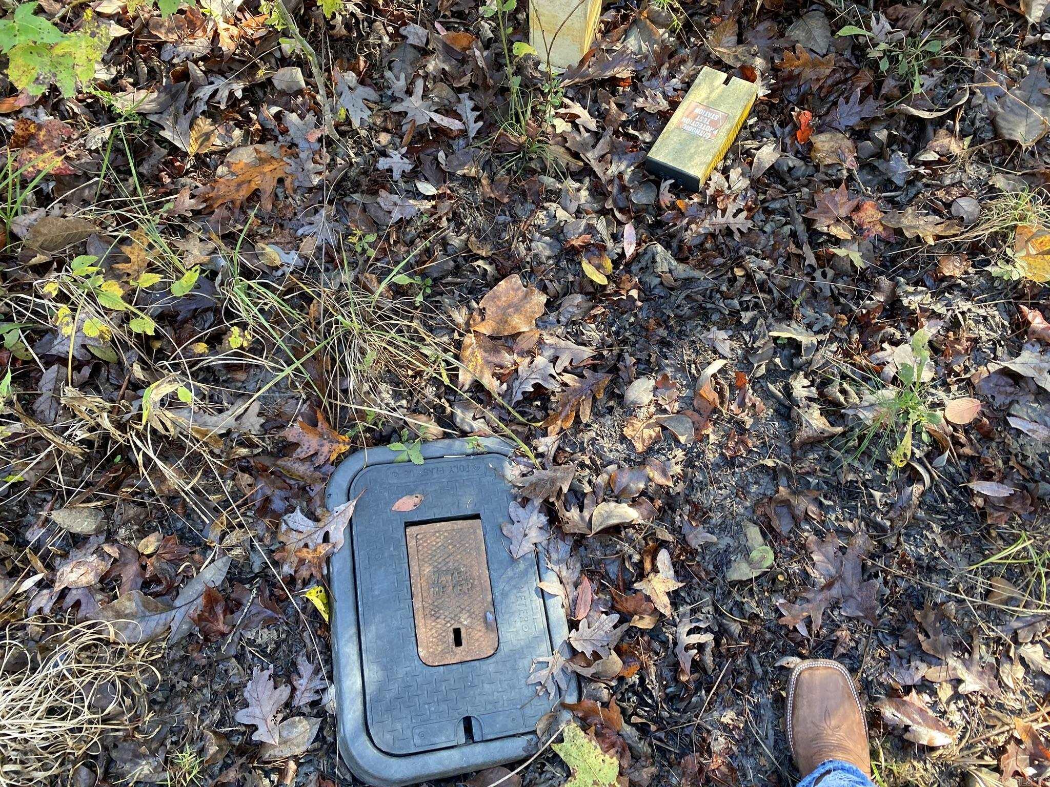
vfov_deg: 53.1
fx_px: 789
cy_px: 394
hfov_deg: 67.3
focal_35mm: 26
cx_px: 525
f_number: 1.8
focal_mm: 4.25
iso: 125
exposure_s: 1/118
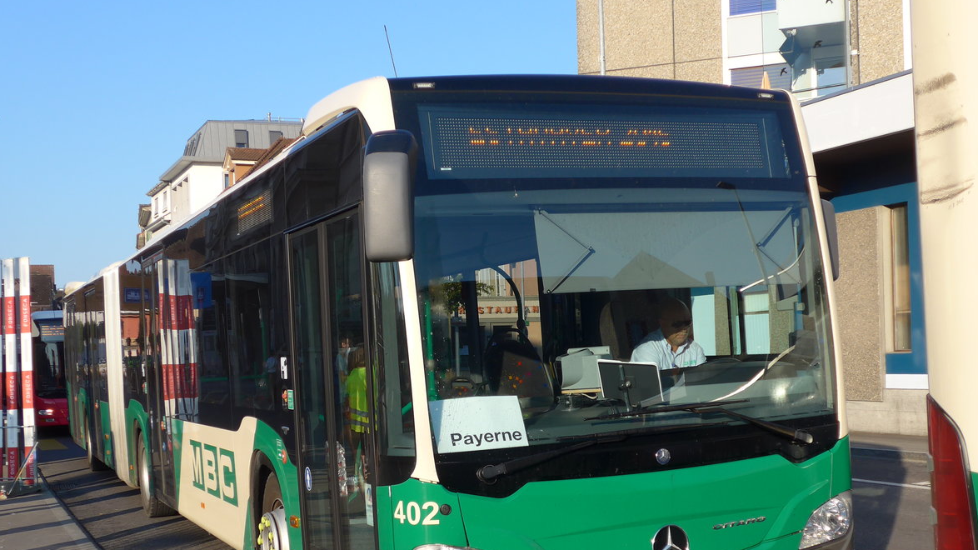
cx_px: 482
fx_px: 1271
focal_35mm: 49
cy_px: 370
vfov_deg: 24.3
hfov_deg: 42.1
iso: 80
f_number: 2.8
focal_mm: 9
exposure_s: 1/800
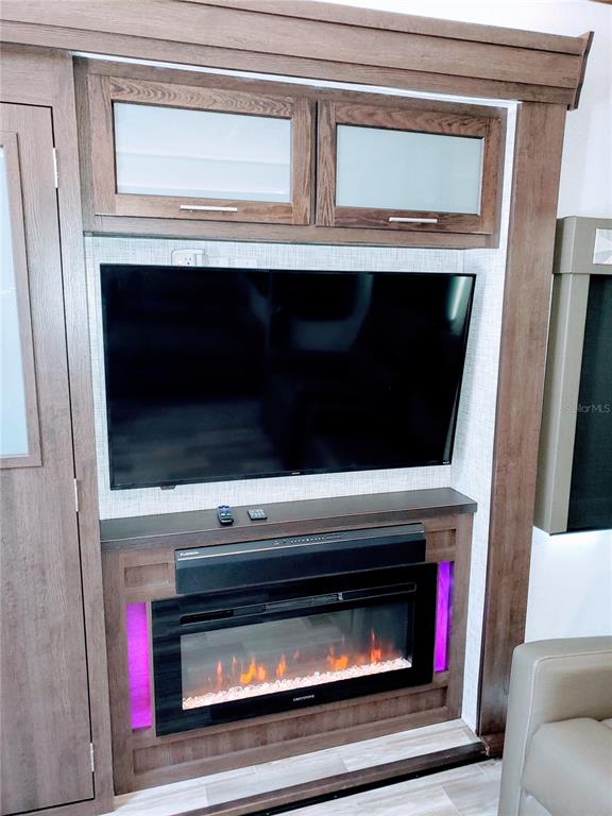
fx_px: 613
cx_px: 306
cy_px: 408
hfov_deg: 53.1
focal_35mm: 26
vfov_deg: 67.3
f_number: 1.5
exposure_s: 1/13
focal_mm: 4.3
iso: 125
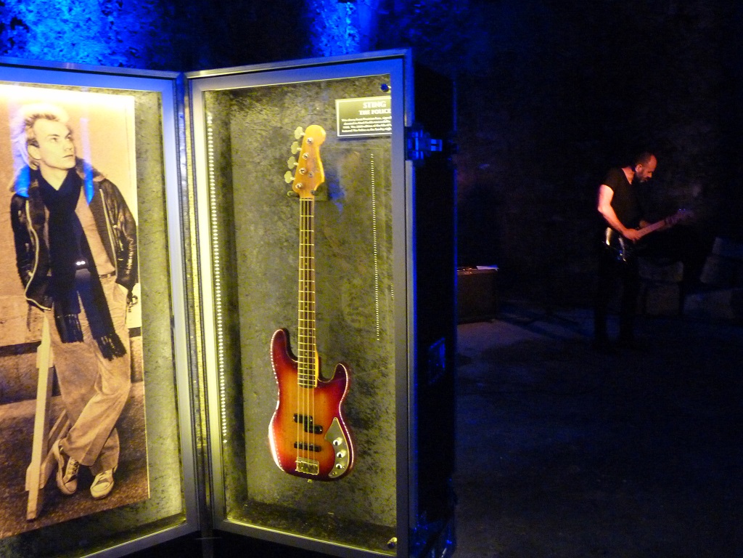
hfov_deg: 58.4
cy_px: 279
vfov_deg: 45.4
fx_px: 665
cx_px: 372
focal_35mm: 31
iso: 800
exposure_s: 1/15
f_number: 3
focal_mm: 5.5
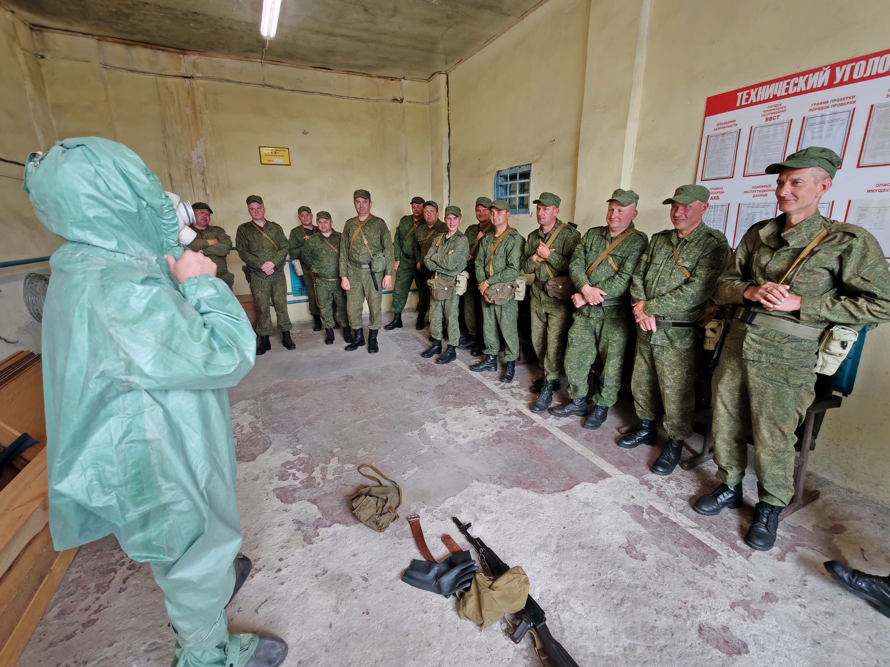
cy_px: 334
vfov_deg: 78.1
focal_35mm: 16
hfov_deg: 94.5
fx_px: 411
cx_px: 445
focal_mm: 1.96
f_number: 2.2
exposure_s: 1/33
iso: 160
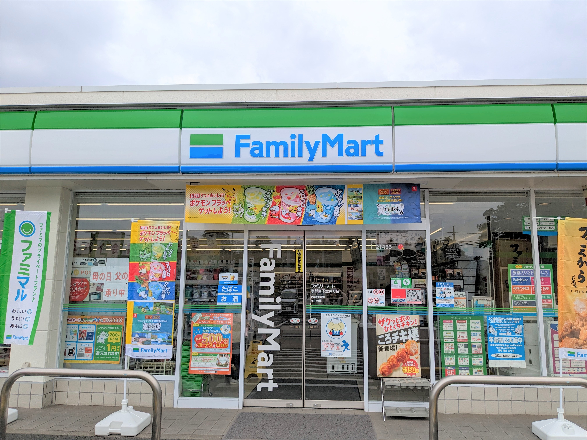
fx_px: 458
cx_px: 294
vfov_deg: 51.4
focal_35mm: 27
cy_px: 220
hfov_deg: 65.3
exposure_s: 1/2597
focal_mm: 4.38
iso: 58
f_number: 1.73
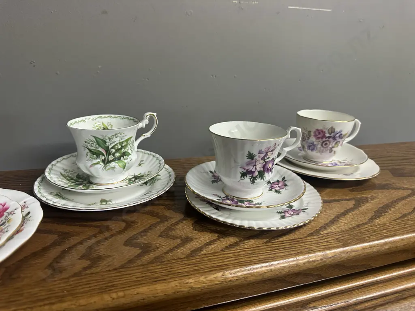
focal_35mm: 24
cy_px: 156
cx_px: 208
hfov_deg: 71.6
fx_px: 288
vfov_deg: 56.8
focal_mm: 6.86
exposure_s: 1/100
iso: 160
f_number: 1.78
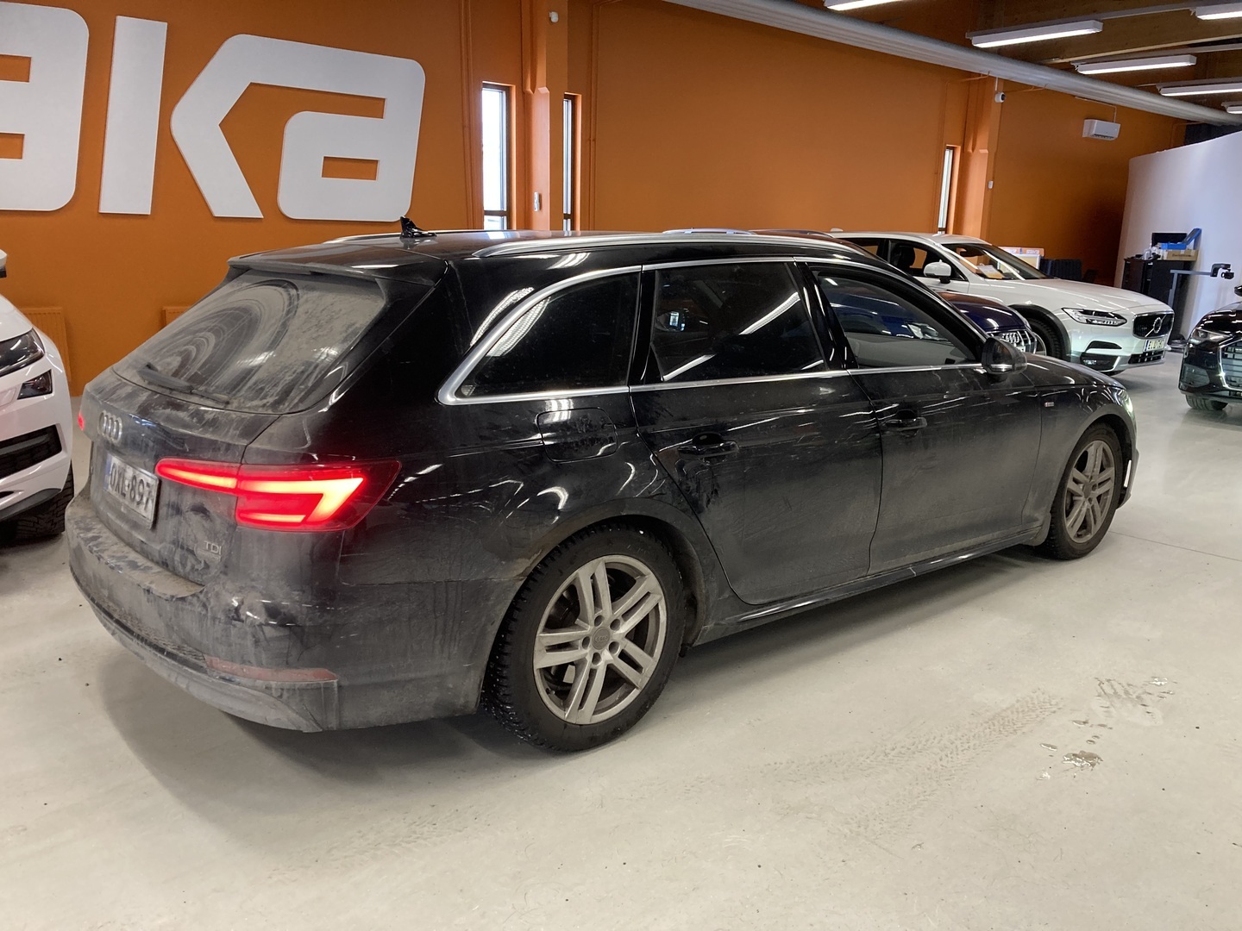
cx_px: 621
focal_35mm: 28
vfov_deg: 49.7
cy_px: 466
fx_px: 1005
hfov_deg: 63.4
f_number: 1.8
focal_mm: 3.99
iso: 200
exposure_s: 1/50
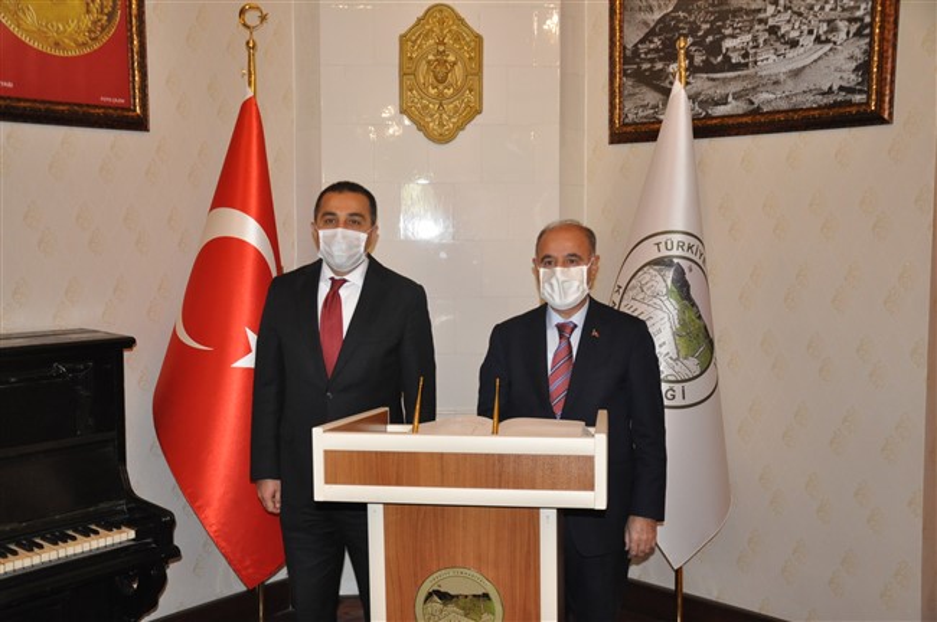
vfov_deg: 35.4
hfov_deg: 51.3
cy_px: 311
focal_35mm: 38
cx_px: 468
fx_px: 975
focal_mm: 25
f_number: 5
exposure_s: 1/60
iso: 1600
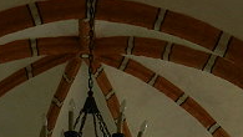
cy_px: 275
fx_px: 613
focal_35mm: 95
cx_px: 90
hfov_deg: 22.4
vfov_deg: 11.5
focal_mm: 4.5
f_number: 3.5
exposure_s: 1/200
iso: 160
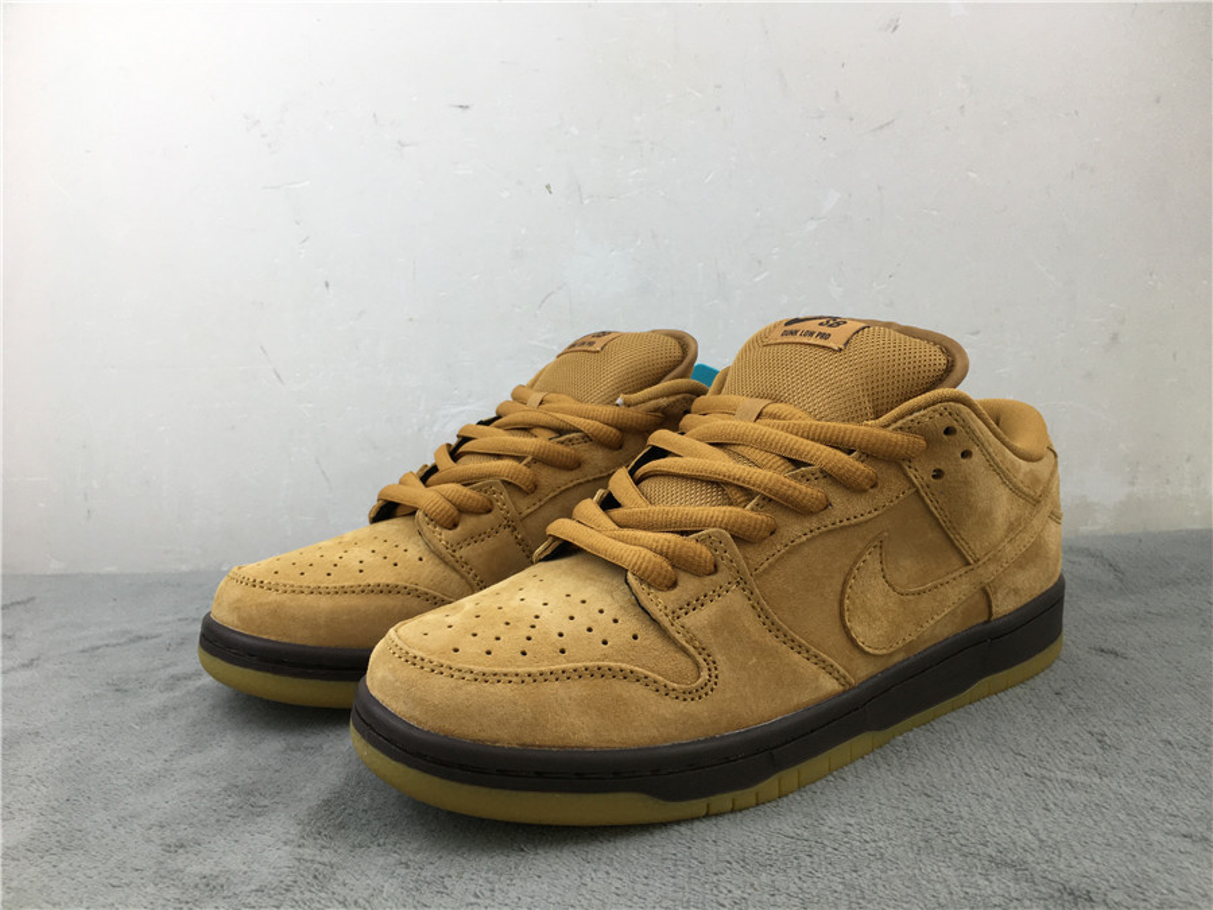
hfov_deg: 61.7
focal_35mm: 29
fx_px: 1016
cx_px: 606
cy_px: 455
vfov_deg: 48.2
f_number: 2.2
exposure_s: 1/100
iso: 40
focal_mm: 4.15
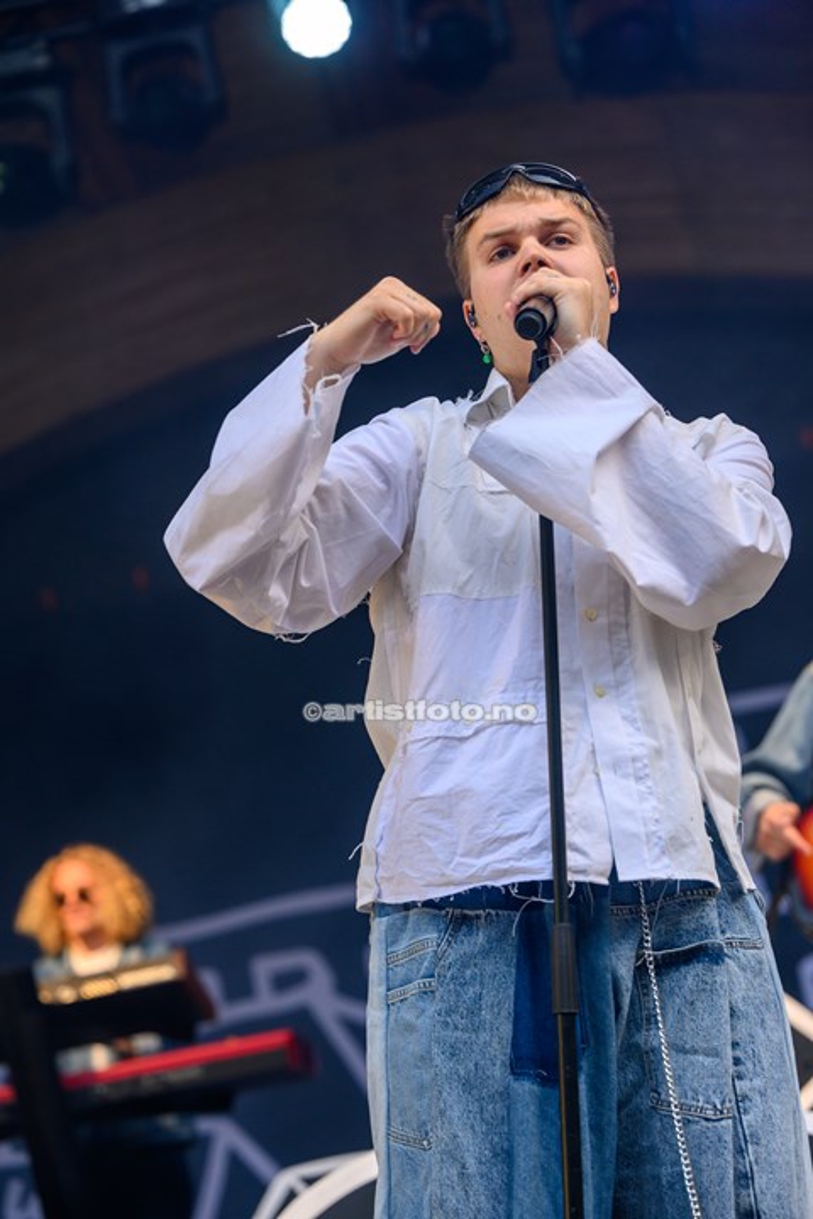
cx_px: 406
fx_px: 3082
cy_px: 610
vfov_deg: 22.4
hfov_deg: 15.0
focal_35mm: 91
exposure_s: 1/800
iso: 640
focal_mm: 91
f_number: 3.5
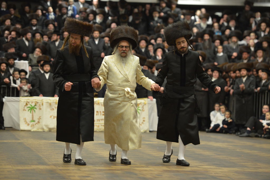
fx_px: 938
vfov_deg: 11.0
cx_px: 135
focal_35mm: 125
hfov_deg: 16.4
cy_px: 90
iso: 2200
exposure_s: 1/160
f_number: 2.8
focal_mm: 125
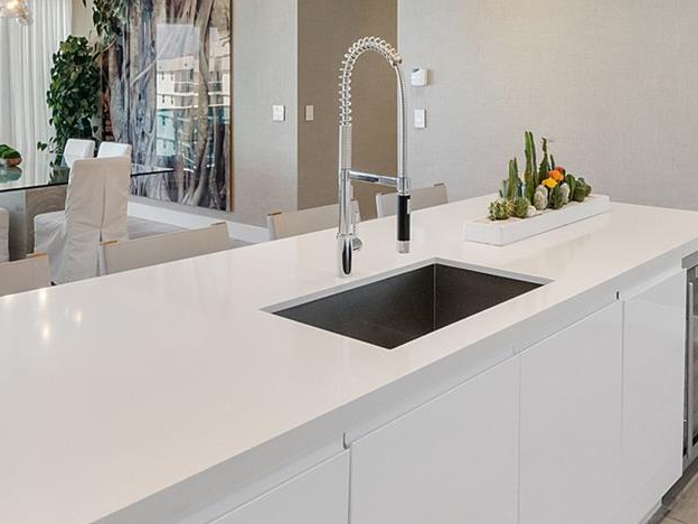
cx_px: 351
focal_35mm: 37
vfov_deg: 36.8
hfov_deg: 50.1
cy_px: 76
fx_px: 746
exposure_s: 1/80
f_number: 7.1
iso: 800
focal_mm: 10
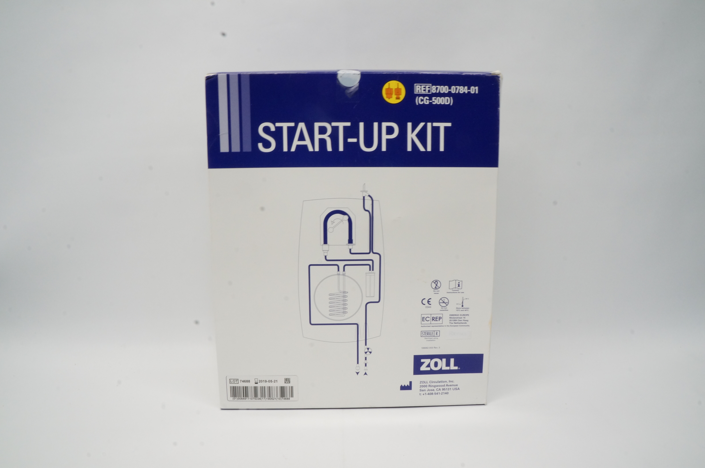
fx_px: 528
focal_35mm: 27
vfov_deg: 47.8
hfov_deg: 67.4
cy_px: 234
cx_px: 352
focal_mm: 18
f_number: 22
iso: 800
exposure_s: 1/8
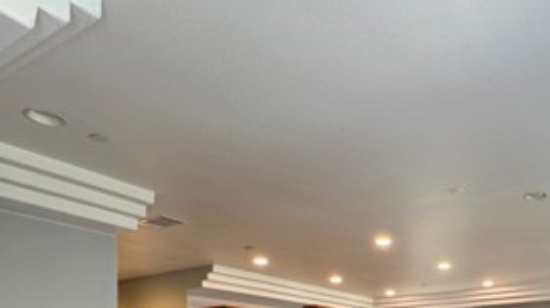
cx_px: 439
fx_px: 496
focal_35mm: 34
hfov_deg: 54.2
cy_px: 363
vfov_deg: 29.9
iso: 250
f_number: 2.2
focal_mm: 2.22
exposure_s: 1/60
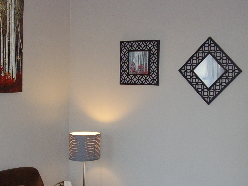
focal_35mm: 72
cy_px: 151
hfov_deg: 26.8
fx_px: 516
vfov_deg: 20.2
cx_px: 74
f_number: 2.8
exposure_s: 1/50
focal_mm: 6.2
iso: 161
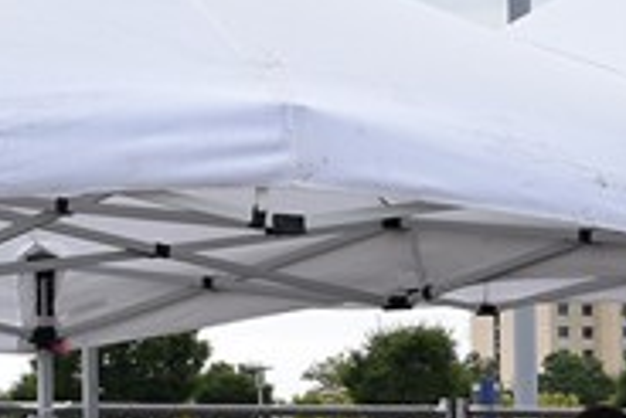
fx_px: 3267
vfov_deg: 7.3
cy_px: 528
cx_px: 629
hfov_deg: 10.8
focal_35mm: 188
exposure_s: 1/250
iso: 220
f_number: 8
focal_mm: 23
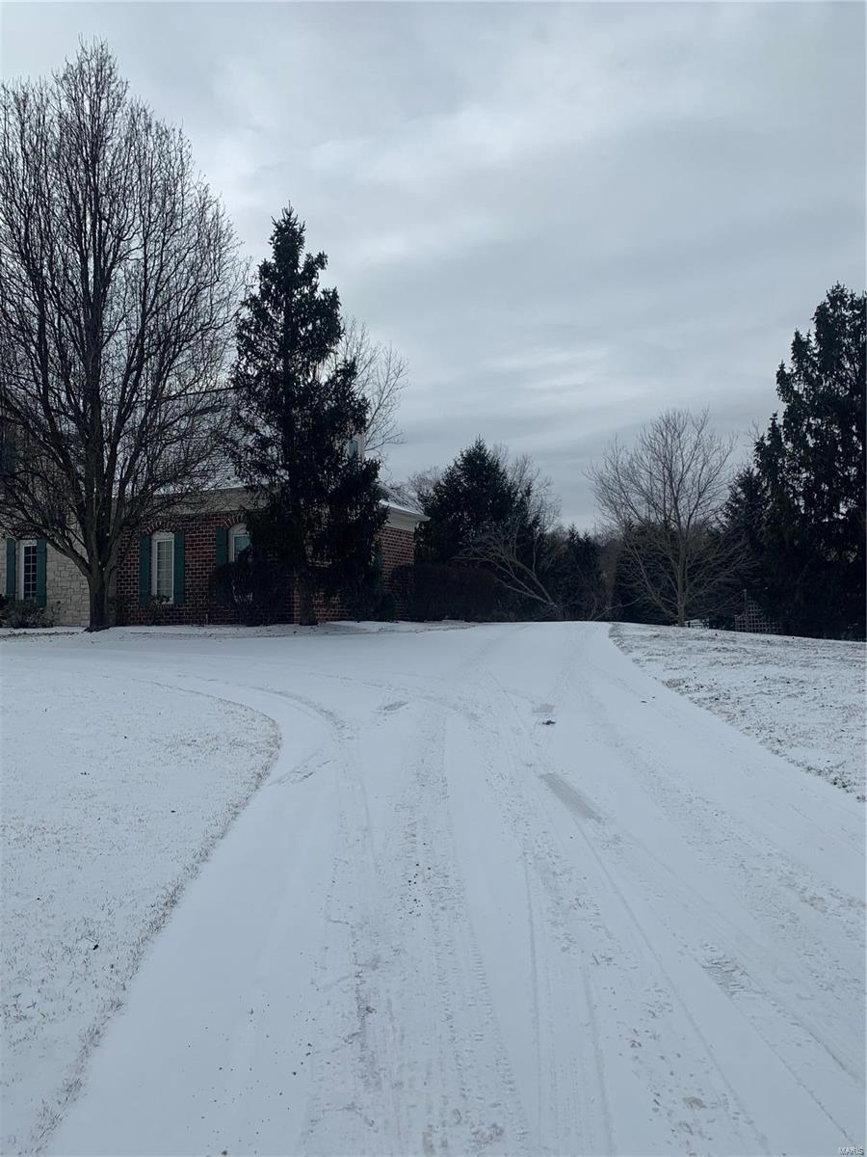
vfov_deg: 67.3
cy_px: 578
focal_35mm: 26
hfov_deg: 53.1
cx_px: 434
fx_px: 868
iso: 25
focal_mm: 4.25
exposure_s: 1/5405
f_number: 1.8
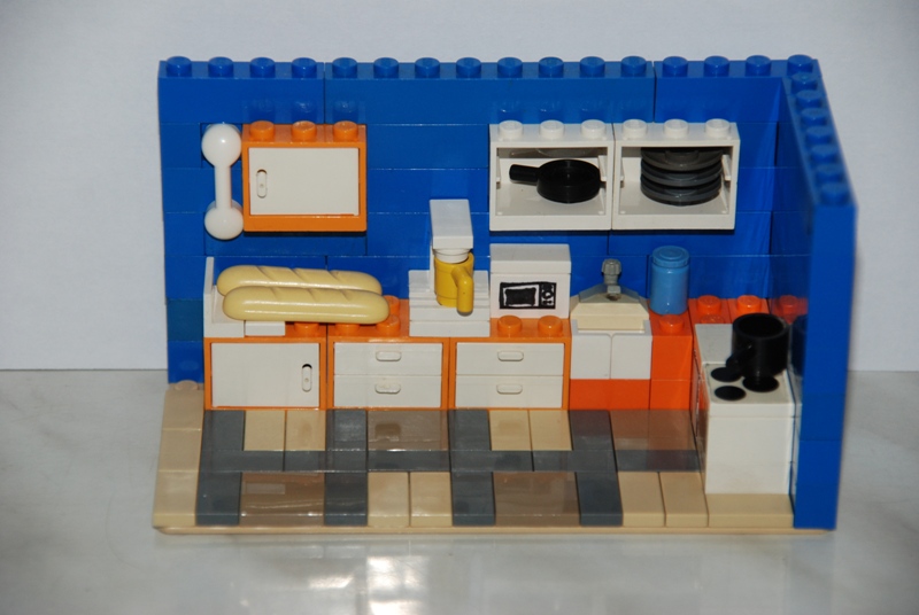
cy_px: 308
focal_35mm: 174
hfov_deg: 11.8
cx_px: 460
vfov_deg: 7.9
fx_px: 4448
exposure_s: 1/60
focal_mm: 116
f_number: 6
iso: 400
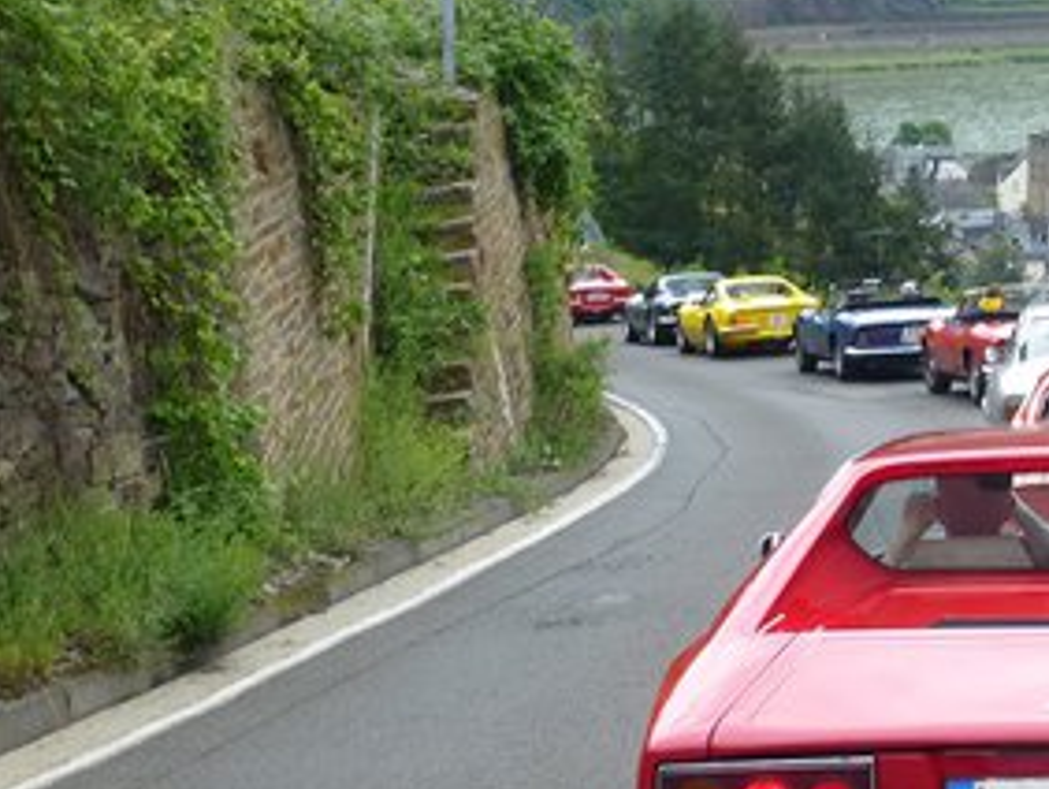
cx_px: 945
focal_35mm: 102
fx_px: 3094
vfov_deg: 14.5
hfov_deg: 18.9
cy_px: 540
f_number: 3.9
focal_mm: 8
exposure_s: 1/250
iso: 100
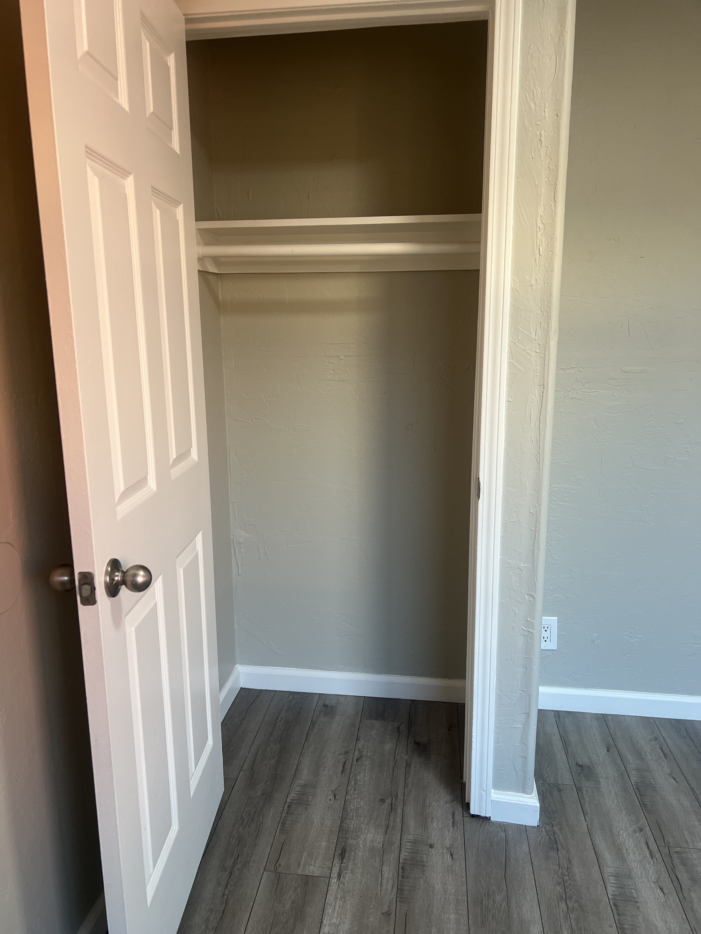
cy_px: 467
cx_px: 350
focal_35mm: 26
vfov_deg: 67.3
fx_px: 702
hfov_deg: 53.1
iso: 100
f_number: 1.5
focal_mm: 5.7
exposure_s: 1/120
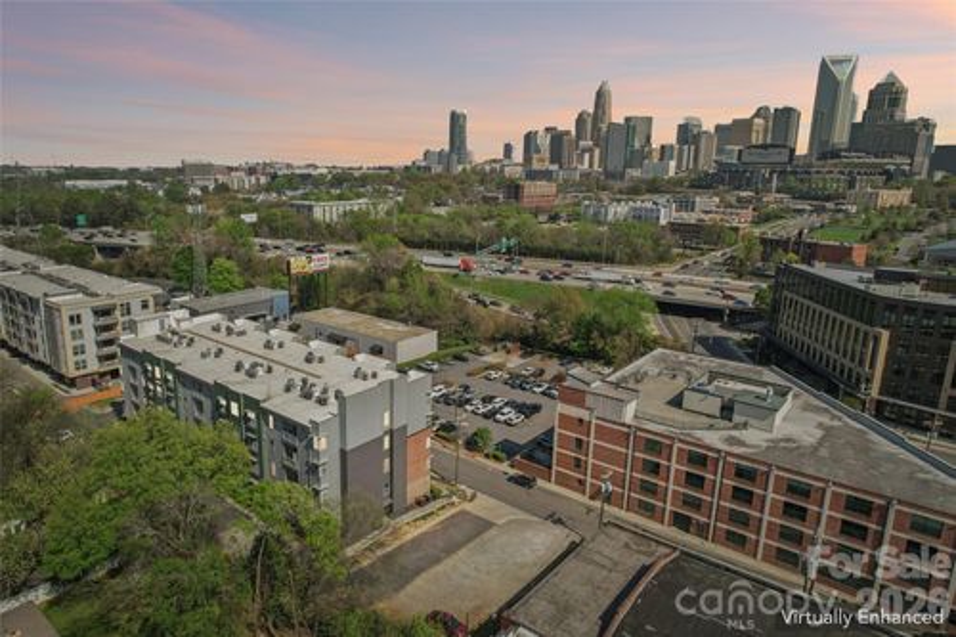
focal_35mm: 22
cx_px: 478
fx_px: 584
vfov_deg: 57.2
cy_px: 318
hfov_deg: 78.6
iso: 110
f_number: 2.8
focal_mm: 8.4
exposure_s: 1/320
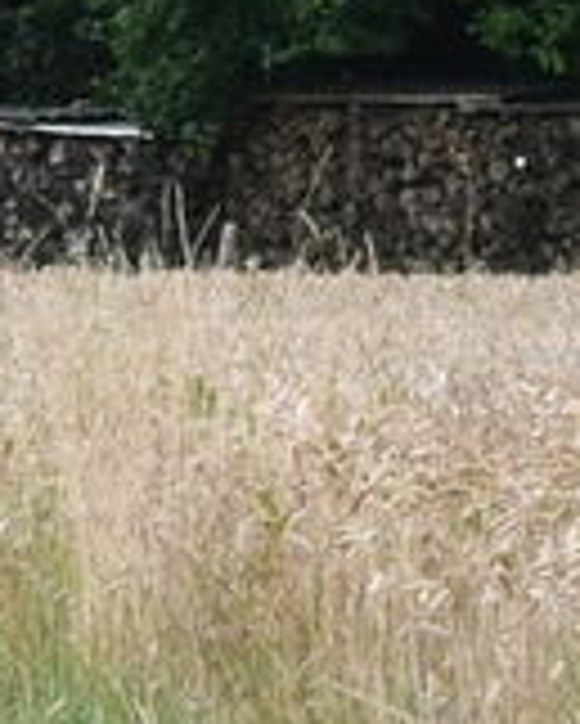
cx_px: -953
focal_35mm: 994
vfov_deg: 1.9
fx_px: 21319
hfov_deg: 1.6
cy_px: -274
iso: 800
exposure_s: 1/250
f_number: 18
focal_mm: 95
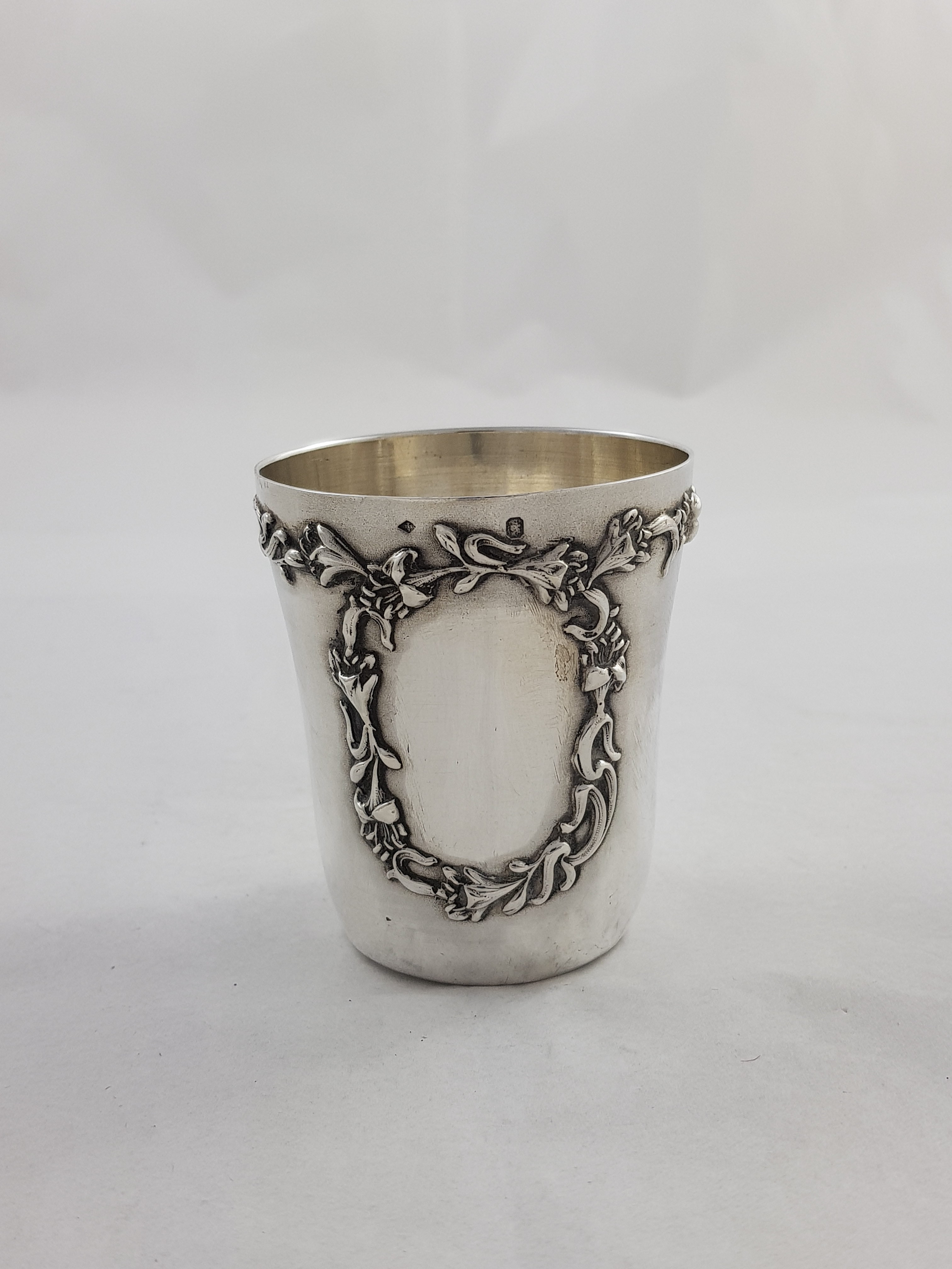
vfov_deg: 67.3
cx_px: 476
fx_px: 953
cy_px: 634
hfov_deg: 53.1
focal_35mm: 26
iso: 40
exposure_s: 1/132
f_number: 1.7
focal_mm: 4.2
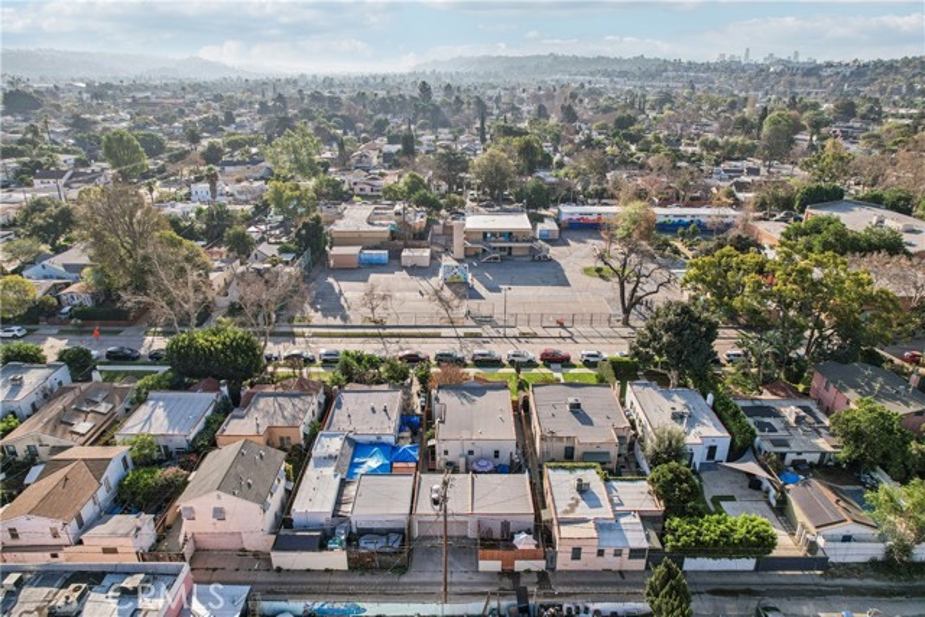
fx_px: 565
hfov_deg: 78.6
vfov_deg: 57.3
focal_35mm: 22
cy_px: 308
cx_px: 462
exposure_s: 1/1250
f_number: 2.8
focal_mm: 8.38
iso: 110
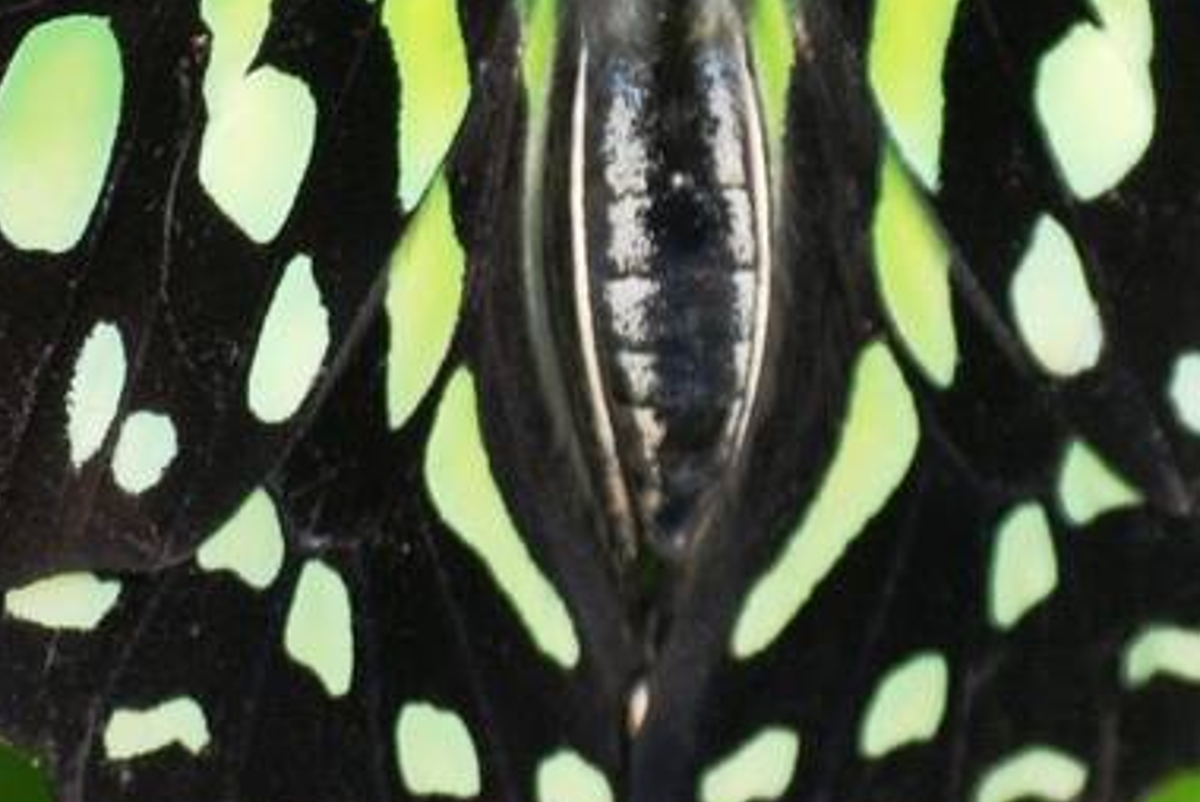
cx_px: 695
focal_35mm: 1390
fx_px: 46367
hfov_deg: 1.5
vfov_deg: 1.0
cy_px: 62
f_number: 5.3
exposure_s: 1/400
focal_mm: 220
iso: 400
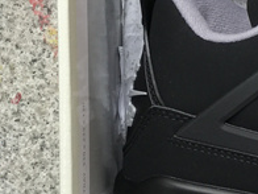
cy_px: 18
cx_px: 469
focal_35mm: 215
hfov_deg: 8.8
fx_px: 1602
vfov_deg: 6.9
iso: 20
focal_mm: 6.6
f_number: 2.8
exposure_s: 1/145
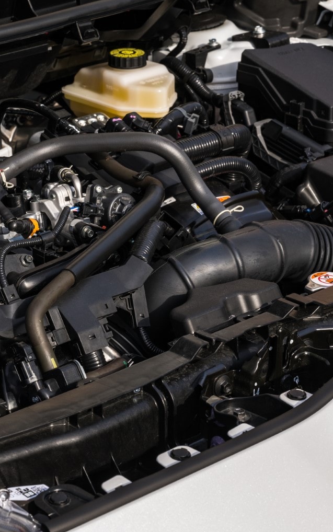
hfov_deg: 12.2
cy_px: 281
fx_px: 1552
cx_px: 114
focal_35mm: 107
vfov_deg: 19.5
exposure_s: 1/80
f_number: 10
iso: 200
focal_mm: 66
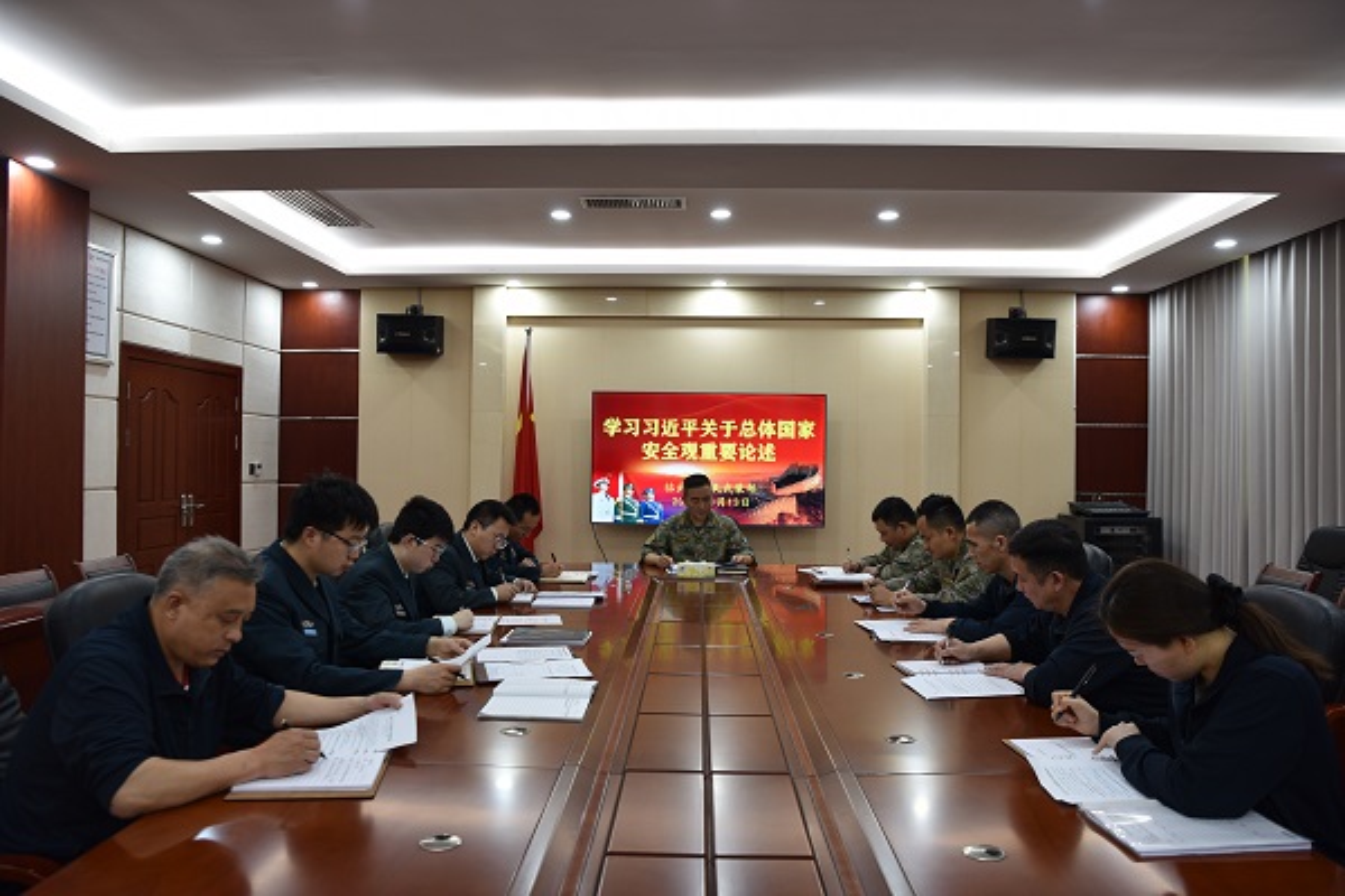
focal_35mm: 26
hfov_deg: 69.4
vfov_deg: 49.6
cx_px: 672
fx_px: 971
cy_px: 448
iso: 400
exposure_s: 1/80
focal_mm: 26
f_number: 4.5
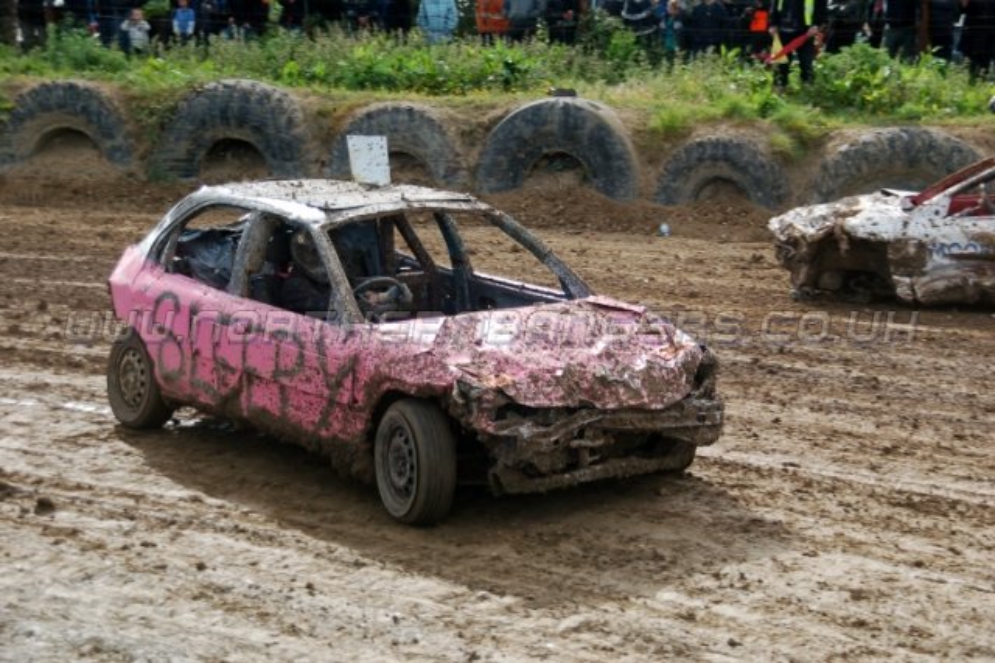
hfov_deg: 24.6
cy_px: 332
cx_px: 498
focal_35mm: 82
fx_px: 2279
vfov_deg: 16.5
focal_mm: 55
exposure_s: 1/500
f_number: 5.3
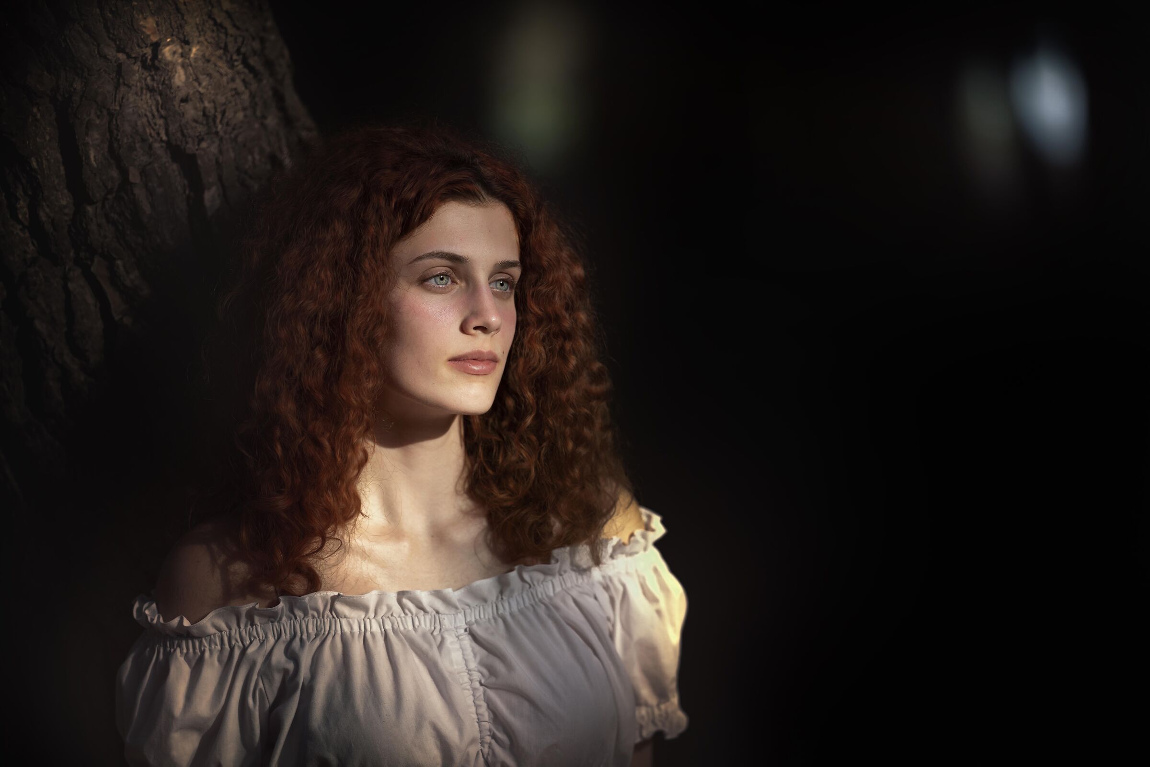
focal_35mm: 135
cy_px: 384
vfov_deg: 10.2
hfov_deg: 15.2
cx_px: 575
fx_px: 4312
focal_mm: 135
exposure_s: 1/320
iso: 50
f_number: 2
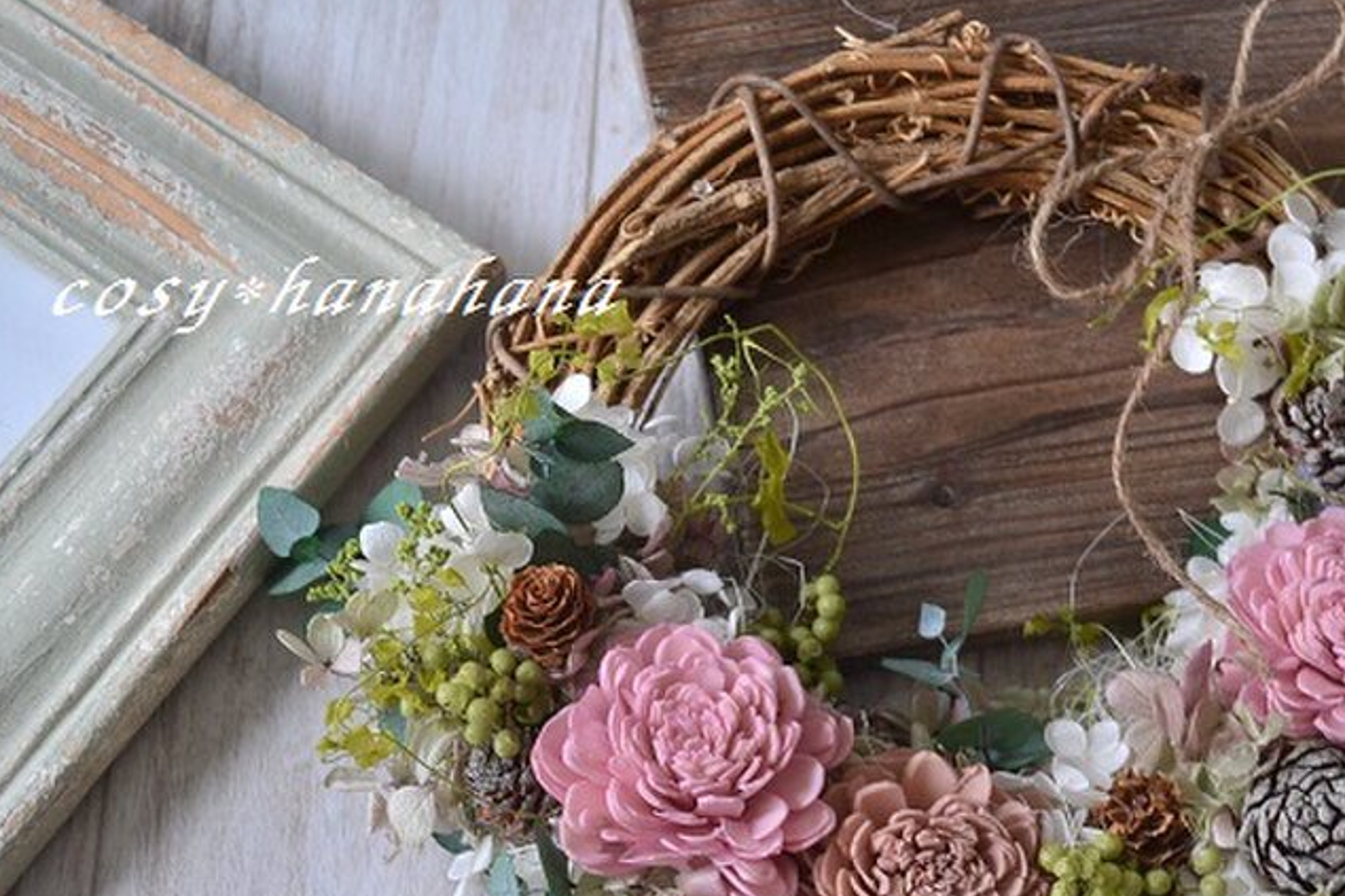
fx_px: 2204
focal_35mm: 59
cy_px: 623
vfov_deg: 22.8
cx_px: 930
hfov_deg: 33.5
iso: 400
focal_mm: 26
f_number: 4.2
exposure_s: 1/20
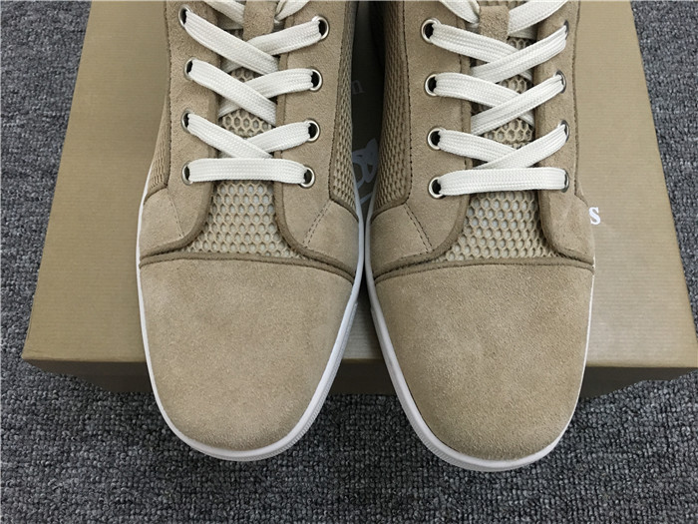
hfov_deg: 61.7
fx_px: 585
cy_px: 262
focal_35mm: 29
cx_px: 349
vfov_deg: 48.2
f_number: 2.2
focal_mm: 4.15
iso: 200
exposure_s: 1/20
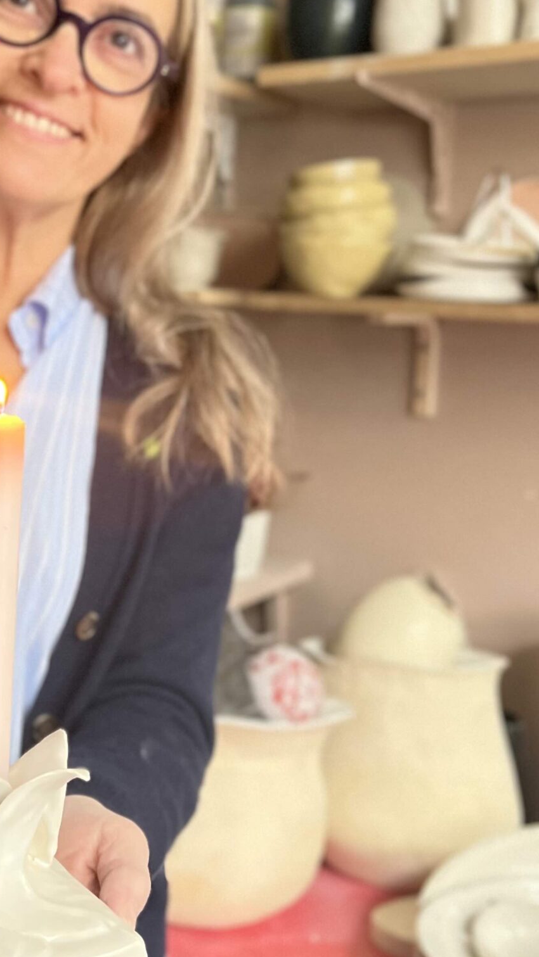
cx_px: 82
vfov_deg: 42.8
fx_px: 1220
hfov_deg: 24.4
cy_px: 412
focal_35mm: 48
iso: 800
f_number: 1.5
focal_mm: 5.7
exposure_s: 1/25
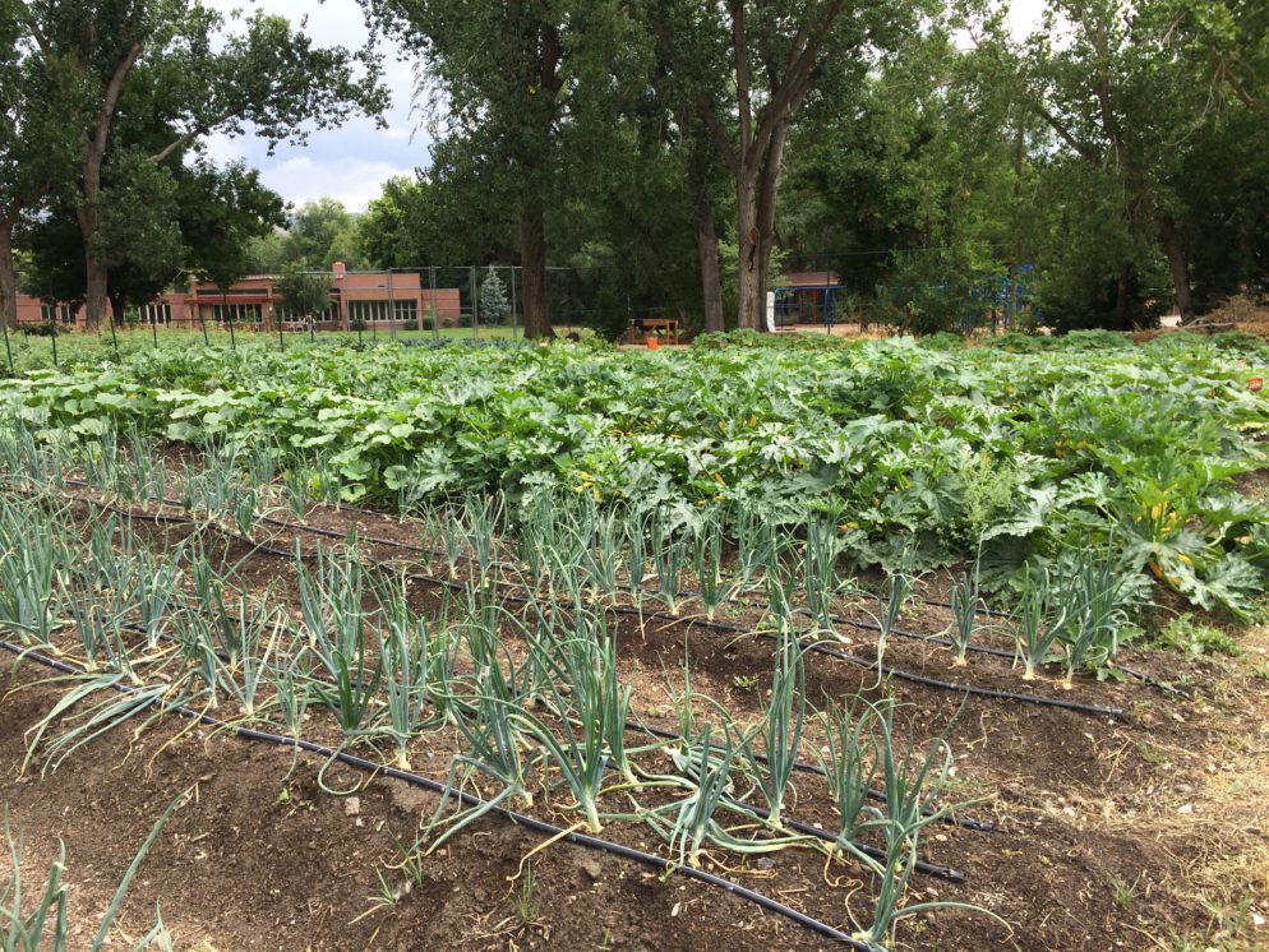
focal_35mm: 30
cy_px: 476
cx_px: 634
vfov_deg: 46.8
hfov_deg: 60.0
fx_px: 1100
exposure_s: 1/1026
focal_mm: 4.12
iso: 32
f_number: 2.2
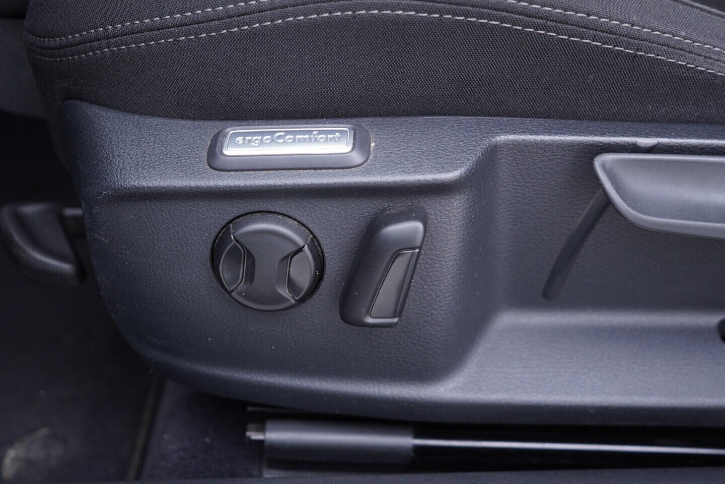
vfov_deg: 36.9
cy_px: 242
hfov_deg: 53.1
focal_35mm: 36
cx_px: 362
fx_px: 725
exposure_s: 1/40
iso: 250
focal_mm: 24
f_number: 2.8
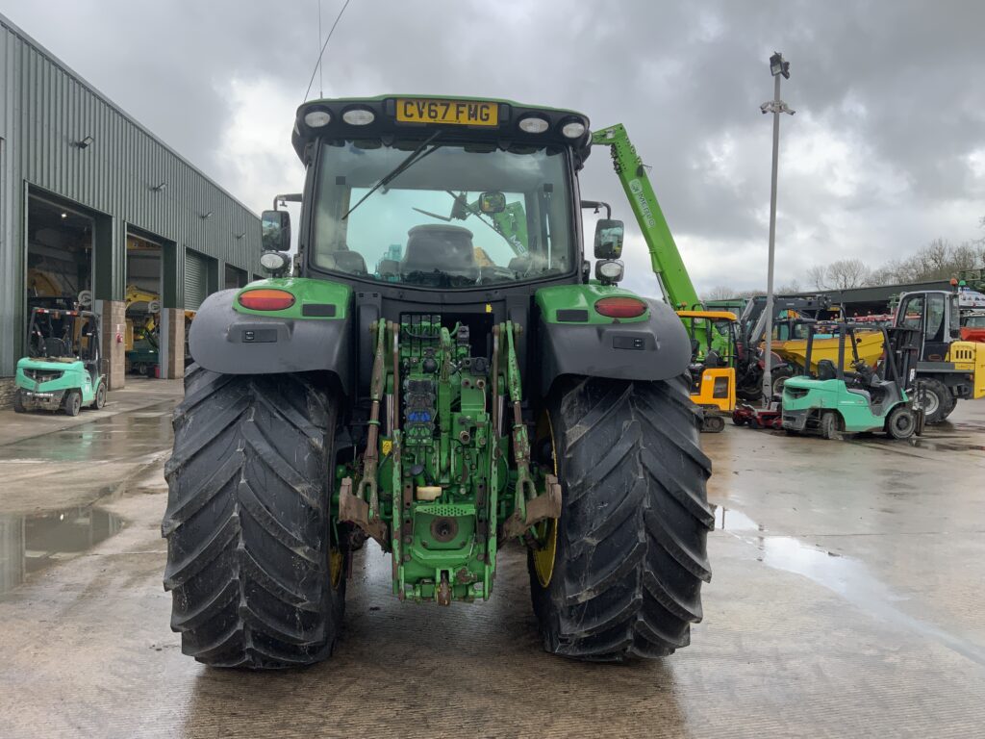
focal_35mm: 29
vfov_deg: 48.2
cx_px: 492
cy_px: 370
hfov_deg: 61.7
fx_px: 825
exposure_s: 1/580
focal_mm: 3
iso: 16
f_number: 1.8
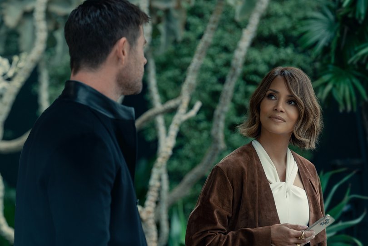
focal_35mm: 166
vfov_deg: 8.3
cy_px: 123
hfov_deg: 12.4
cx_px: 184
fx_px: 1697
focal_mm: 110.6
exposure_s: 1/500
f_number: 3.6
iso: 500
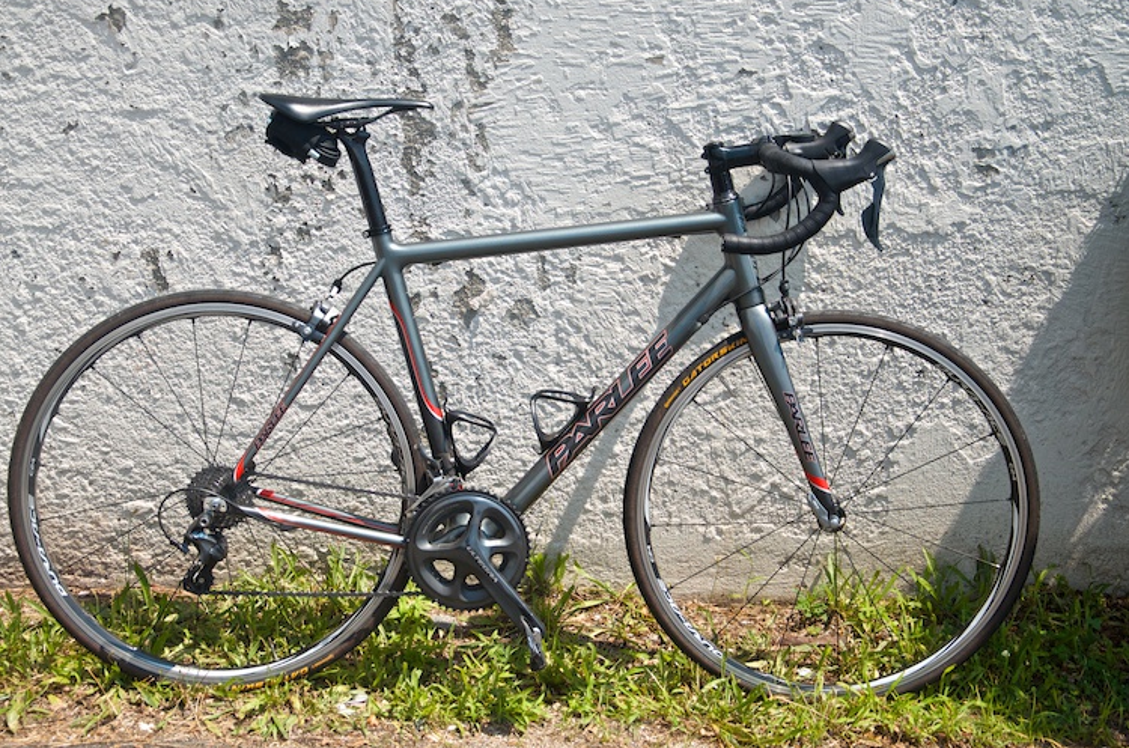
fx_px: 2003
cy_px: 379
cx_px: 542
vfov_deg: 21.2
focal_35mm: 64
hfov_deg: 31.5
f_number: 4.5
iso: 2000
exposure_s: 1/4000
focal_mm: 40
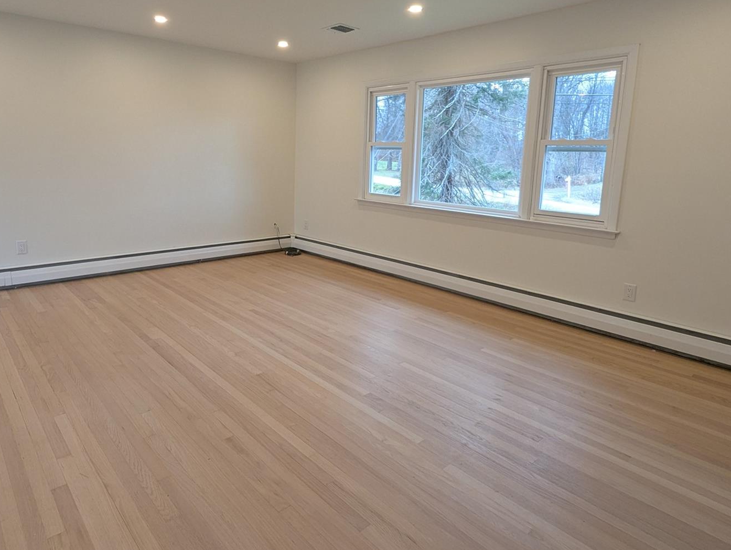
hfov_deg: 81.2
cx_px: 317
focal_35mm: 20
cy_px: 223
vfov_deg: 65.5
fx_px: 423
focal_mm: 1.95
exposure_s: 1/26.3
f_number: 2.2
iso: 42
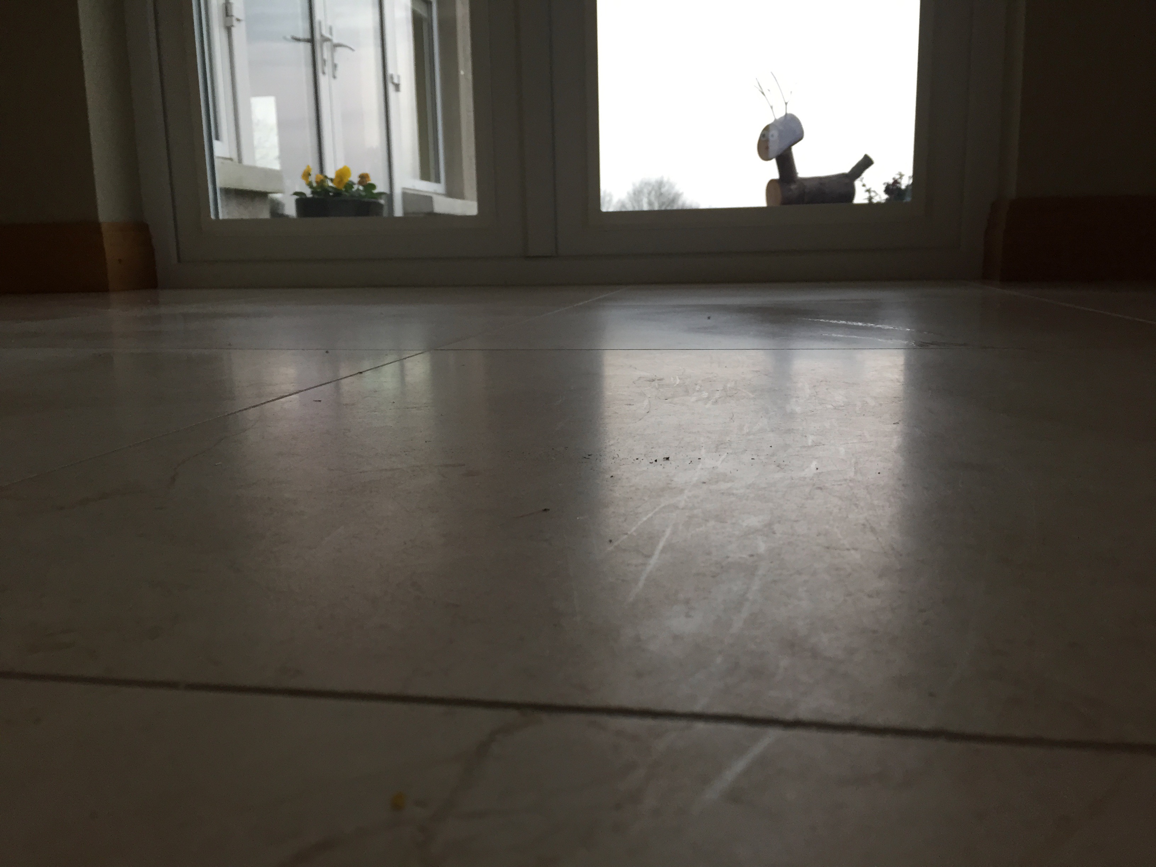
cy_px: 434
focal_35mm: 29
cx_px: 578
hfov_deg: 61.7
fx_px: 968
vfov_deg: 48.2
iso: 50
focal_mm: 4.15
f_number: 2.2
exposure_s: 1/33
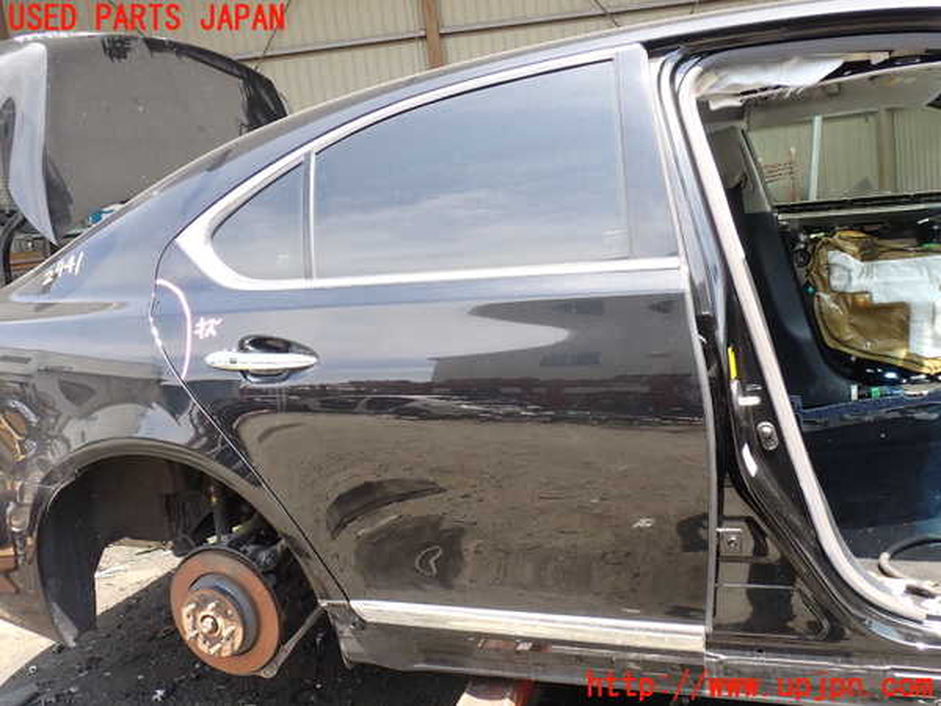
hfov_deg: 60.0
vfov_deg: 46.8
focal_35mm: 30
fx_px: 816
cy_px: 353
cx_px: 470
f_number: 3.2
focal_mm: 5.4
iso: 100
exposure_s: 1/125
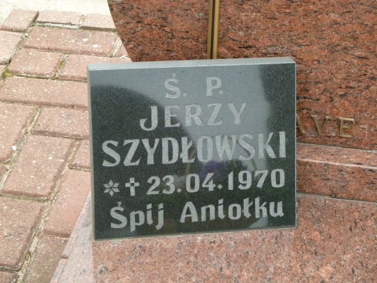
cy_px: 142
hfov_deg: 15.4
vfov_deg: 11.6
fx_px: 1394
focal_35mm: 128
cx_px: 188
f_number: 4.4
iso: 320
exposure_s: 1/200
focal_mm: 21
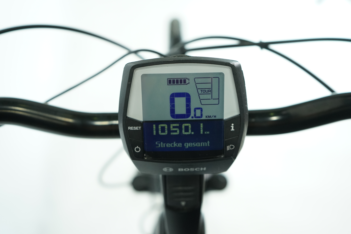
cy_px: 117
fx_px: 390
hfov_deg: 48.5
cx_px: 176
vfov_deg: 33.4
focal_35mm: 40
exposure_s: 1/200
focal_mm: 40
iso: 1600
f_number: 4
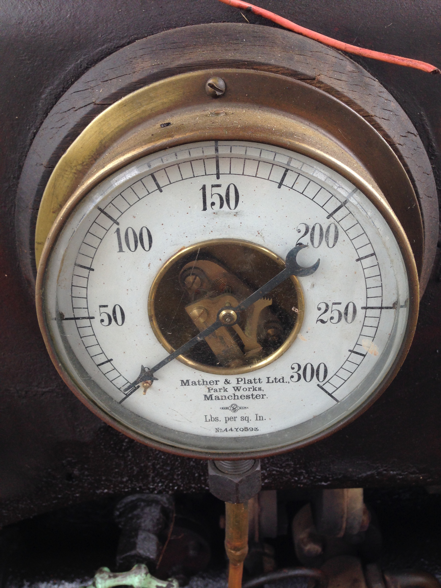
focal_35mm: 33
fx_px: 561
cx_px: 220
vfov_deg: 55.4
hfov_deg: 42.9
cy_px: 294
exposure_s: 1/60
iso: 50
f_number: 2.4
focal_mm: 4.12
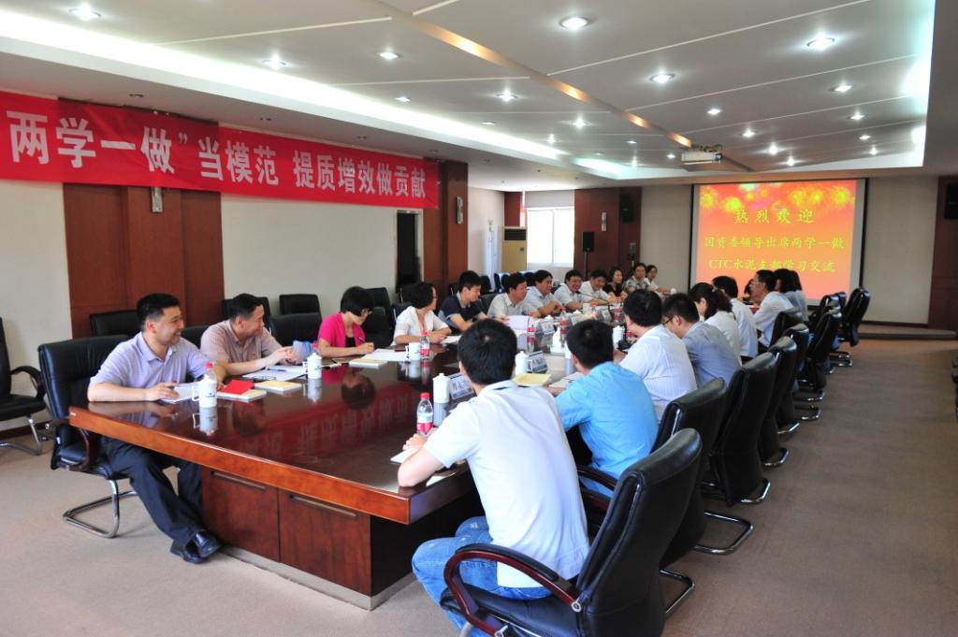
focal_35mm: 26
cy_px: 318
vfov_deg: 49.5
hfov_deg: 69.4
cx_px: 479
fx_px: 691
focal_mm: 26
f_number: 5.6
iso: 1250
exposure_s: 1/80
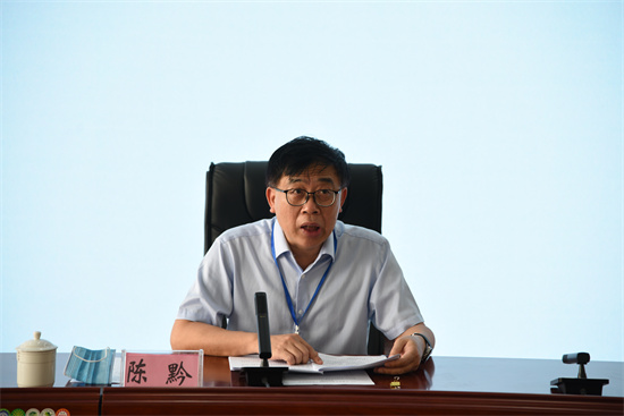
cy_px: 208
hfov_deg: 17.1
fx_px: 2080
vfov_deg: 11.4
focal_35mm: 120
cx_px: 312
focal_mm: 120
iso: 64
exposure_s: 1/13
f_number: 4
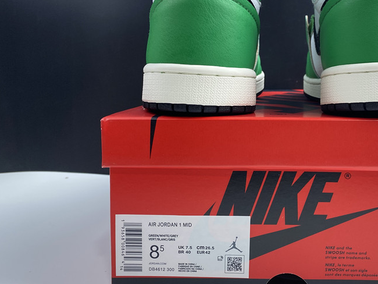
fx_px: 437
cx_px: 283
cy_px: 100
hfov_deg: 45.2
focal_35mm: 40
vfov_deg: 35.7
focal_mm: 4.25
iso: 125
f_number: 1.8
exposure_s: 1/100
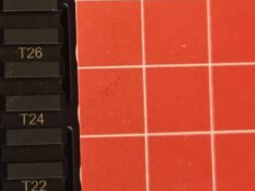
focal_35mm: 81
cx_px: -31
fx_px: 596
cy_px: -6
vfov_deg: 17.7
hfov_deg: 22.6
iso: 320
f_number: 1.8
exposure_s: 1/120
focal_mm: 5.4
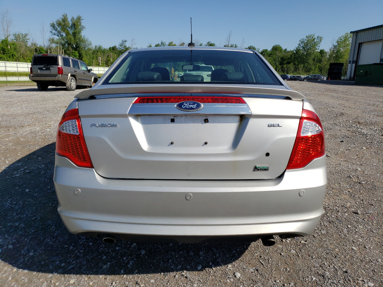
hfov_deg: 67.3
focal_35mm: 26
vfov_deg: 53.1
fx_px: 288
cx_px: 192
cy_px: 144
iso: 50
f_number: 1.5
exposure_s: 1/5000
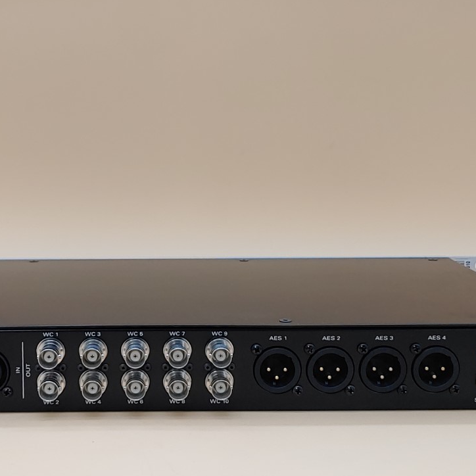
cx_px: 144
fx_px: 902
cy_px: 226
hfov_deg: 29.3
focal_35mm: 58
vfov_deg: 29.5
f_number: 1.8
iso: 50
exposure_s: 1/65
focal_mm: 4.36
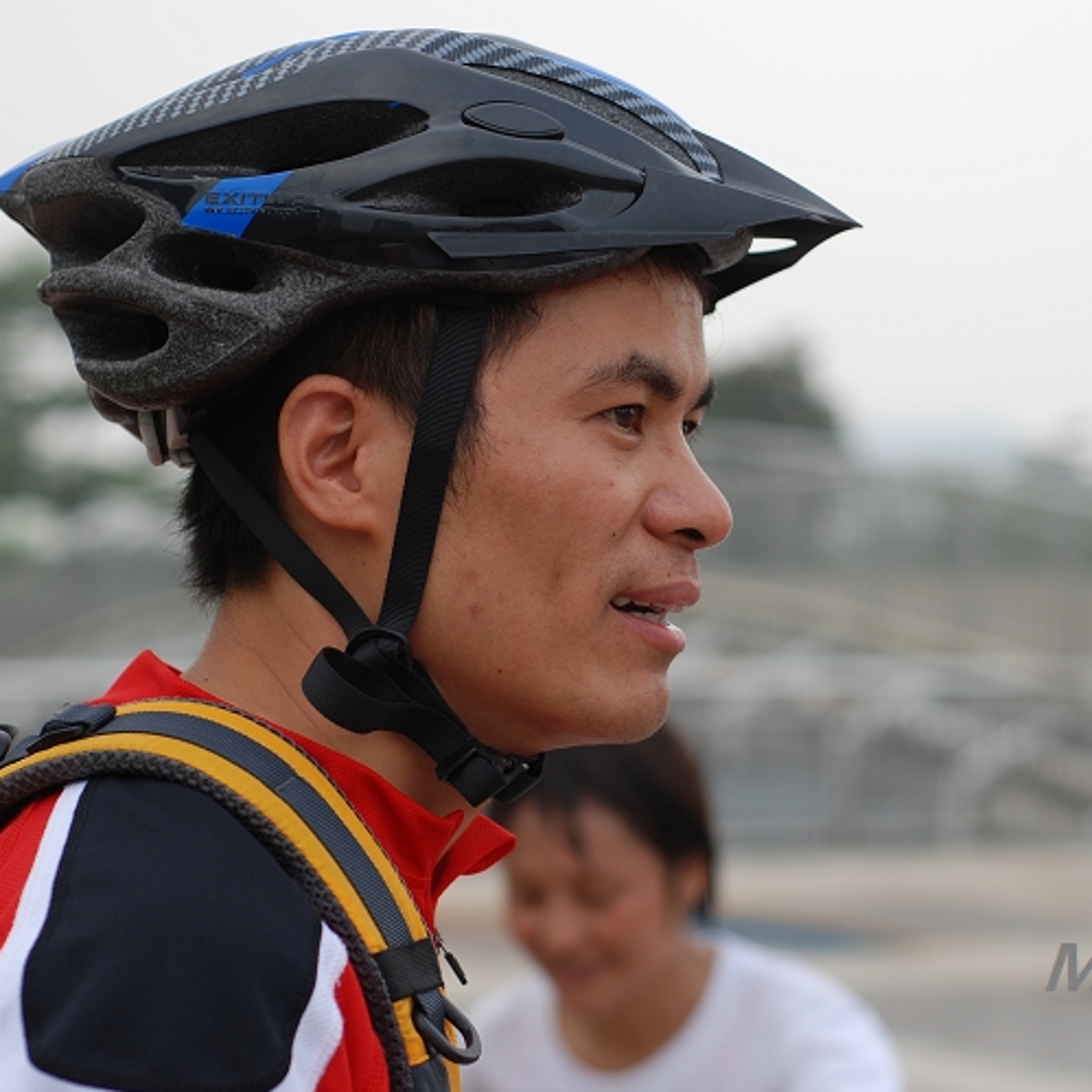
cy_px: 547
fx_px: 3426
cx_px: 650
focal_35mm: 96
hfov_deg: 18.1
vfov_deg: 18.1
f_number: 2.8
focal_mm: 50
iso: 100
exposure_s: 1/640
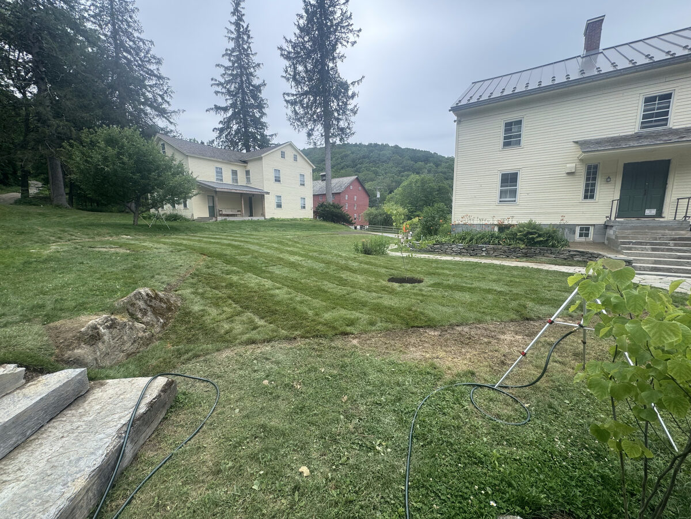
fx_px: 279
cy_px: 260
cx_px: 346
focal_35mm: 14
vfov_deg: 85.7
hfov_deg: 102.1
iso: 40
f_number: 2.2
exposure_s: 1/407
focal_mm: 2.22
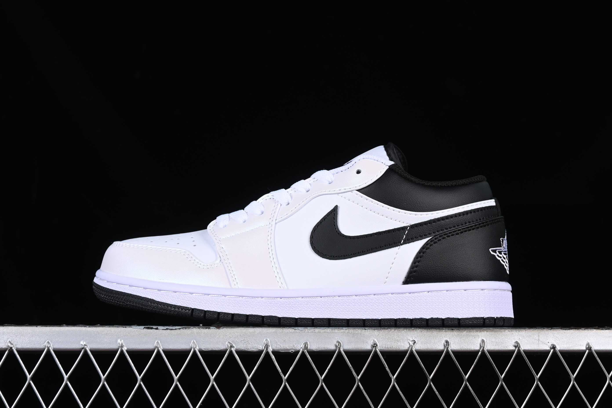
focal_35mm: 75
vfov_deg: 18.2
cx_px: 306
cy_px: 204
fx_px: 1275
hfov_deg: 27.0
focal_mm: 50
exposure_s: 1/80
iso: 160
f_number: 8
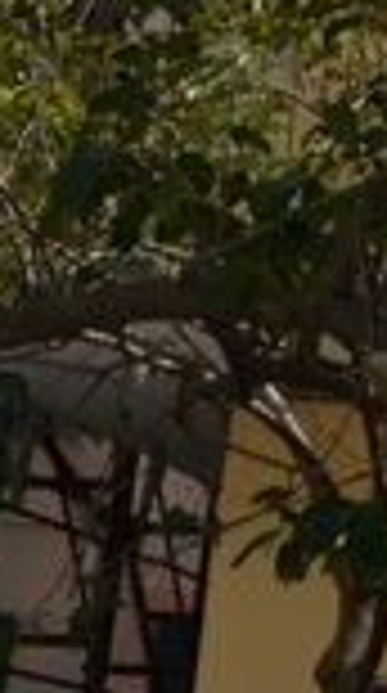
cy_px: -1062
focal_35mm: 188
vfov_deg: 9.9
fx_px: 3449
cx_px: 1361
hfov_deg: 5.8
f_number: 9
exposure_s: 1/200
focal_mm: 18
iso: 100
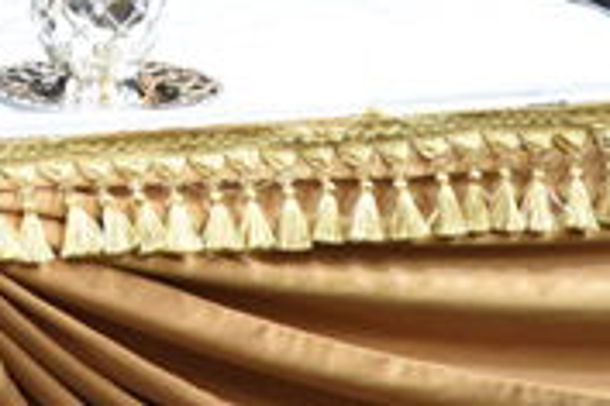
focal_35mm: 696
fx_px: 11792
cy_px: -676
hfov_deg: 3.0
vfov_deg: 2.0
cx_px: -410
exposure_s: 1/100
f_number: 4.5
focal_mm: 120
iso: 2500
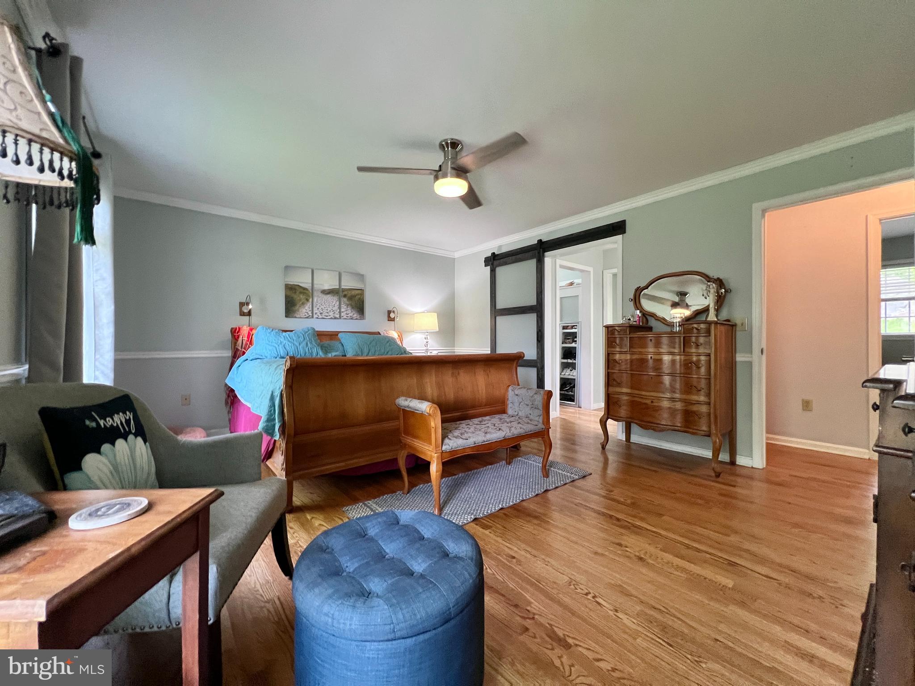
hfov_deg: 106.2
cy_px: 343
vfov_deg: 89.9
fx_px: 344
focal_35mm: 13
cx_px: 458
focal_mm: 1.57
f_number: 1.8
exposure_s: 1/60
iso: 320
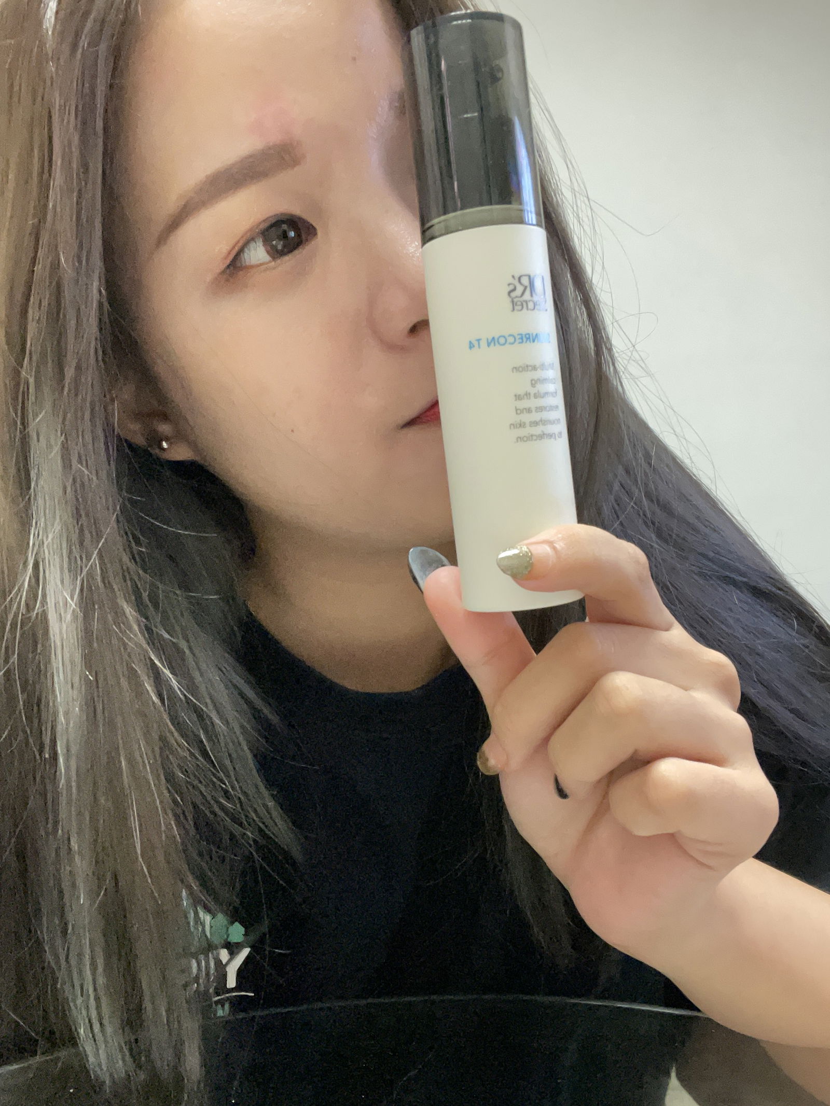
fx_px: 959
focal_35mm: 30
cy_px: 553
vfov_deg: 60.0
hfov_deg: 46.8
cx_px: 415
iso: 640
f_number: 2.2
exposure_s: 1/24
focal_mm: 2.71
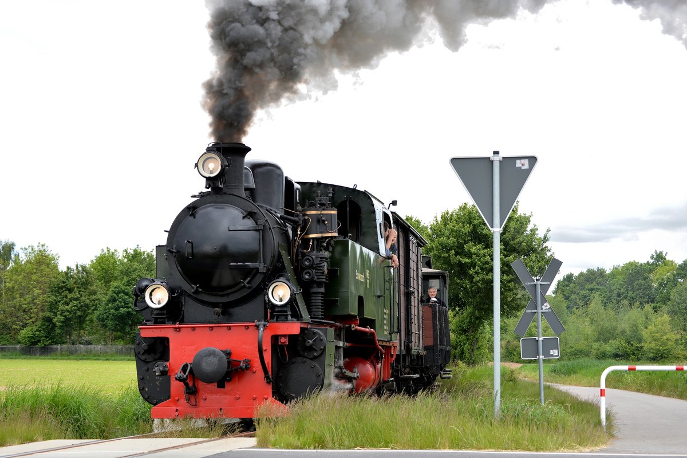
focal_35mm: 82
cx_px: 344
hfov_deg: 24.6
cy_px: 229
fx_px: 1574
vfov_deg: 16.6
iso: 250
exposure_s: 1/400
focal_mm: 55
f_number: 5
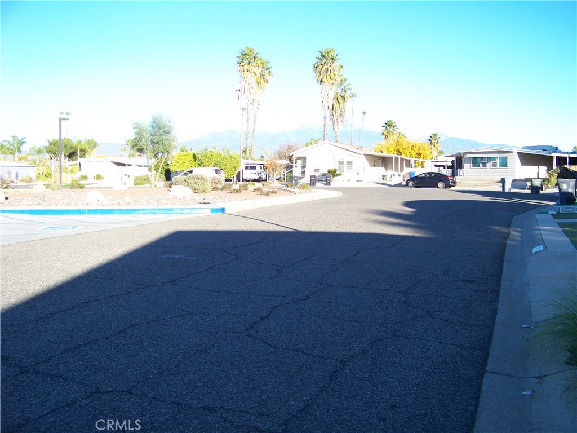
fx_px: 550
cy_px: 216
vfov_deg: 42.9
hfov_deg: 55.4
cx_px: 288
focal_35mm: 33
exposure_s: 1/250
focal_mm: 5.85
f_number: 2.8
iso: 64
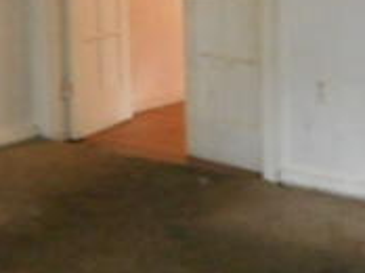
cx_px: 231
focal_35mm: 92
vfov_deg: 15.7
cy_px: 6
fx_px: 969
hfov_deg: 21.3
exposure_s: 1/25
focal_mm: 4.5
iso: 720
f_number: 3.7
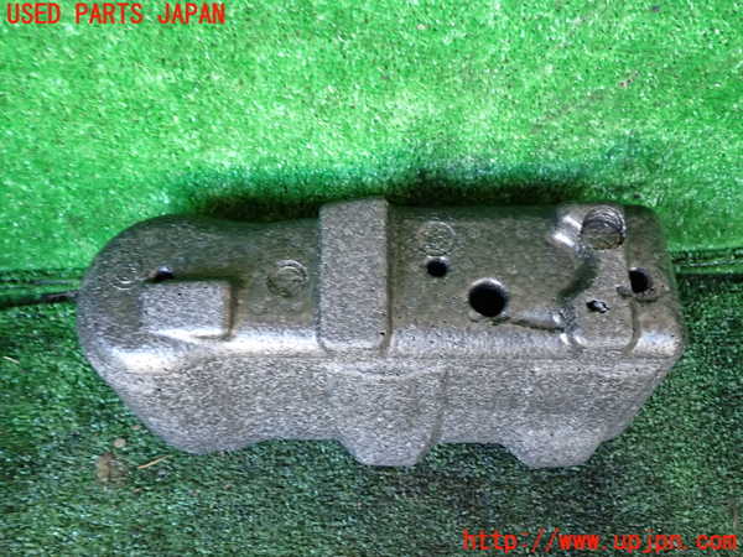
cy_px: 278
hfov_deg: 60.0
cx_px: 372
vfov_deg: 46.8
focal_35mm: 30
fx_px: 644
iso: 400
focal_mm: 5.4
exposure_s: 1/30
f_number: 2.3
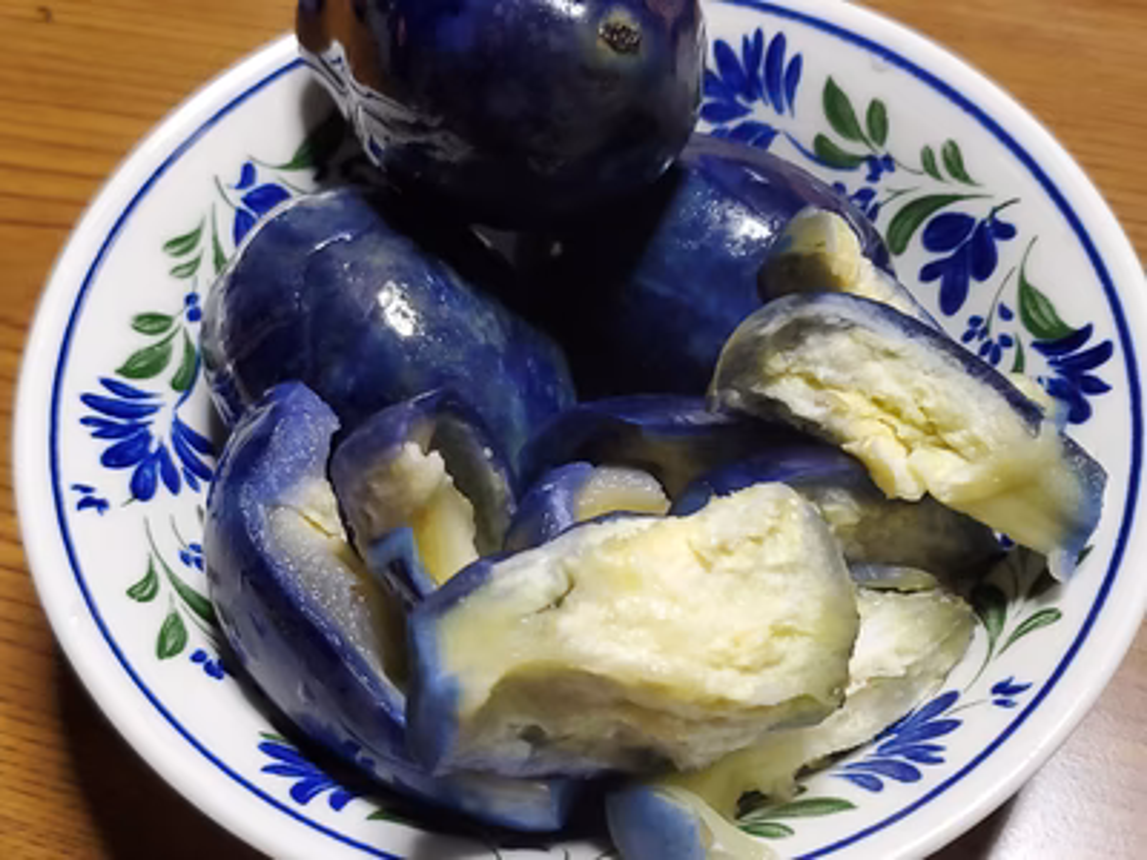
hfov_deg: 67.3
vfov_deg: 53.1
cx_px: 574
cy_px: 430
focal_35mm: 26
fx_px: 862
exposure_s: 1/60
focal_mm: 4.3
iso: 200
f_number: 1.5
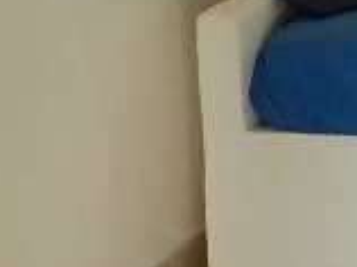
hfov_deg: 8.8
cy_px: -104
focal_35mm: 208
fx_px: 2142
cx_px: 813
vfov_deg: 7.0
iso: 640
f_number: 3.7
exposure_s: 1/60
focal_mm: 5.6
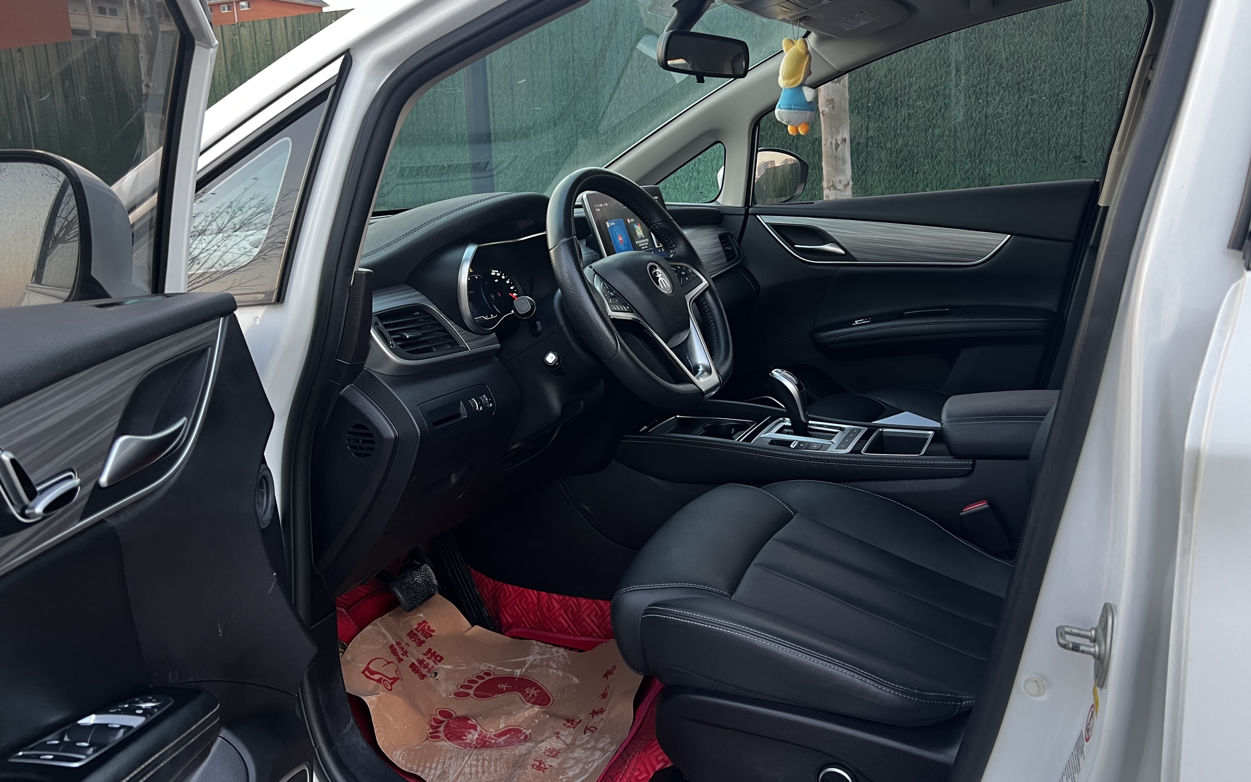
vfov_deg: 44.3
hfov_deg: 66.5
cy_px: 318
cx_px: 618
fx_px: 955
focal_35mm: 28
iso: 125
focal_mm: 5.7
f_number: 1.5
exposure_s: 1/63
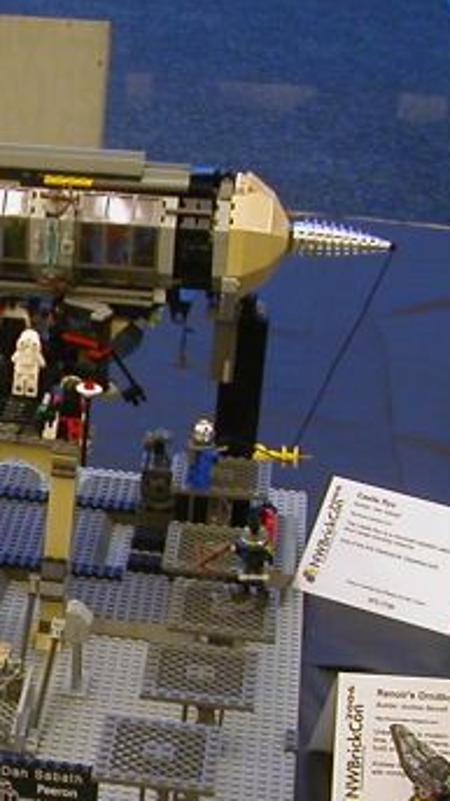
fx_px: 1994
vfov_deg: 22.5
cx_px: -168
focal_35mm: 94
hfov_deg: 12.4
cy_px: 603
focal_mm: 5.6
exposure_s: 1/17.9
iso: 100
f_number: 2.7
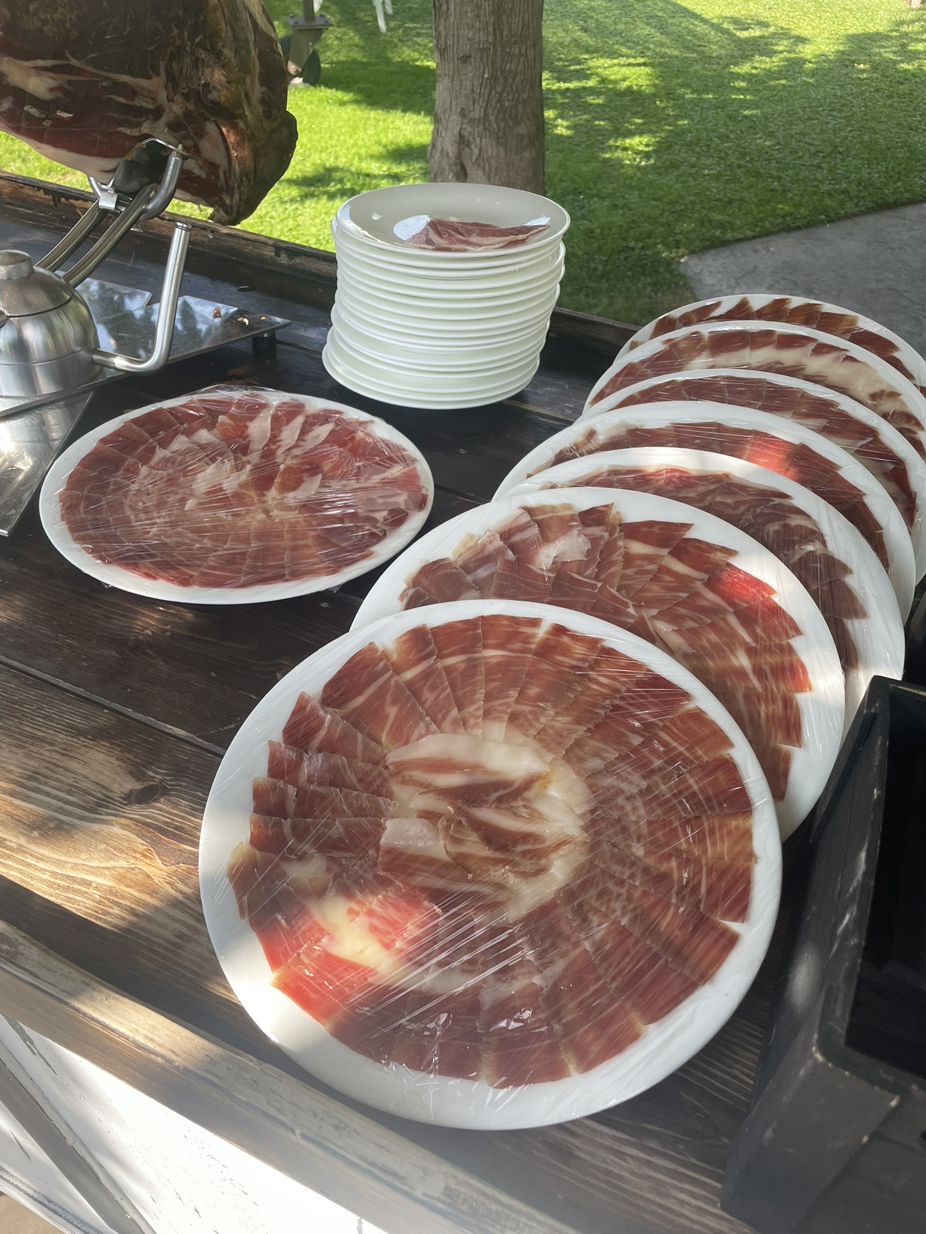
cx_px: 463
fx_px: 927
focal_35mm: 26
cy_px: 617
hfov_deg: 53.1
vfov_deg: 67.3
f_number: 1.6
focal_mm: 4.2
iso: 32
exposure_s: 1/520
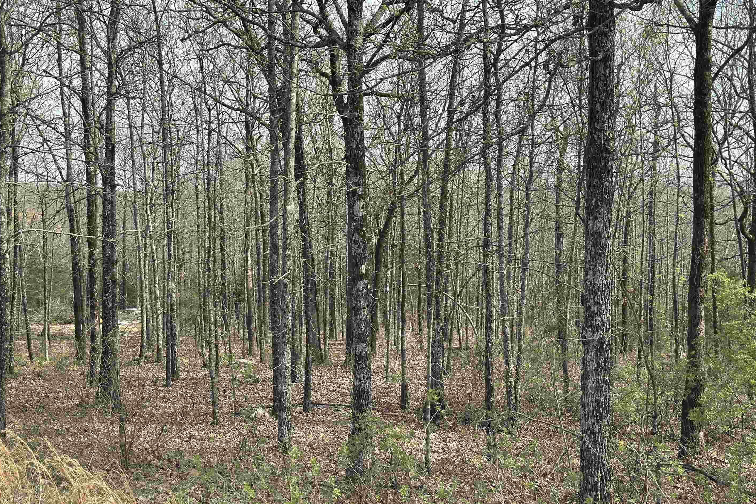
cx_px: 355
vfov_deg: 25.0
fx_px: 1134
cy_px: 216
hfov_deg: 36.9
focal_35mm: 54
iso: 100
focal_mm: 6.86
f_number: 1.78
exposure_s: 1/1848
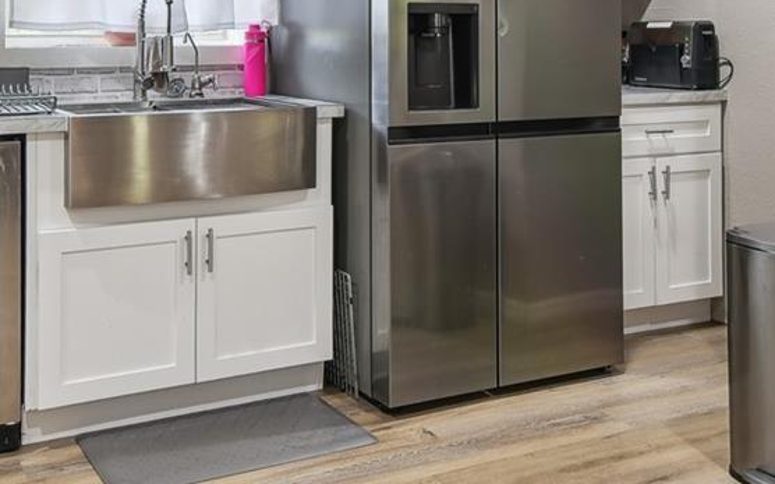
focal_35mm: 44
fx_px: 929
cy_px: 89
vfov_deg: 28.5
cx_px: 312
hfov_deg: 45.1
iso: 100
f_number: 7.1
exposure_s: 1/2
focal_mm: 10
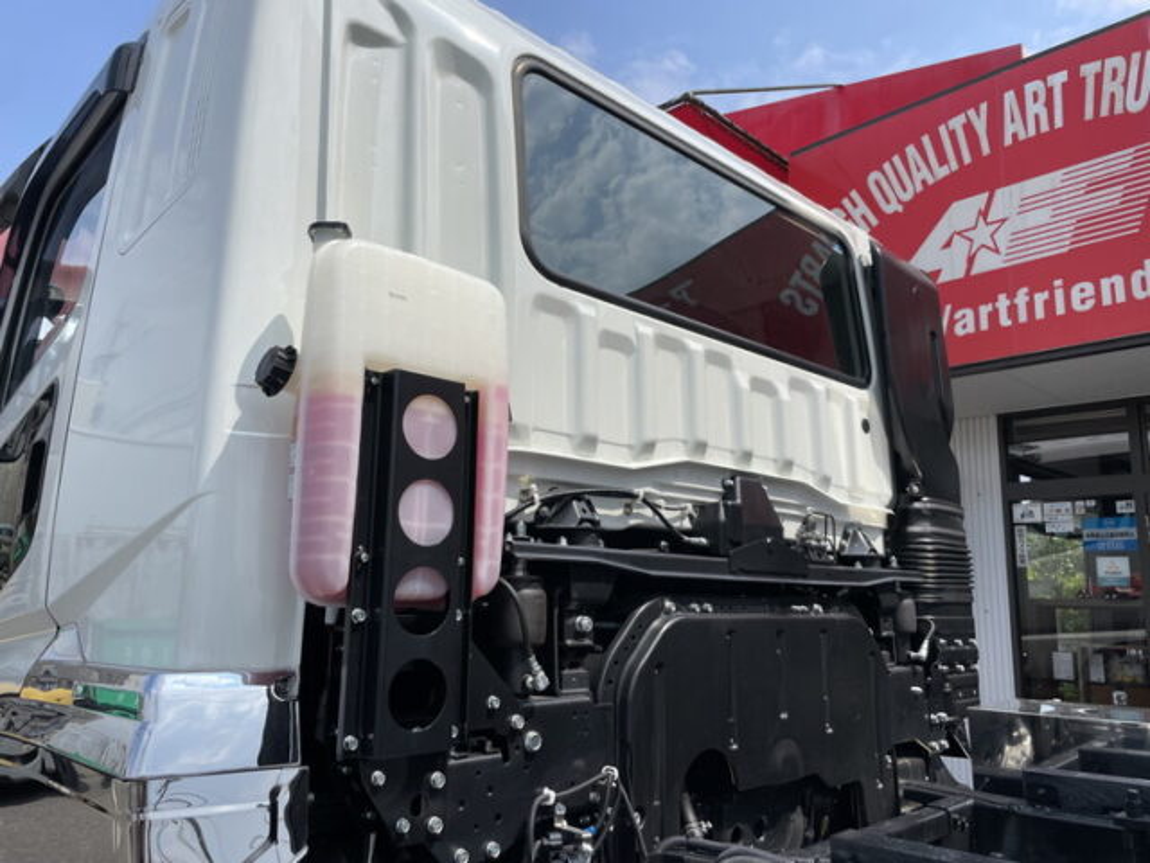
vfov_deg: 53.1
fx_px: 864
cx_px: 575
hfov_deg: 67.3
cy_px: 432
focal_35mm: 26
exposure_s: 1/4651
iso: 32
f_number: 1.6
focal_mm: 4.2
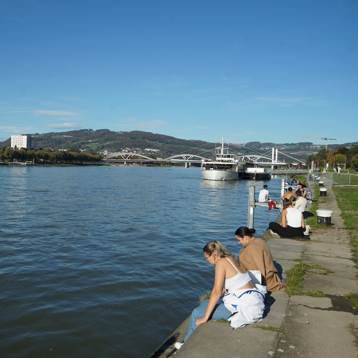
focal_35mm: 39
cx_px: 126
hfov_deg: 42.4
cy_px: 181
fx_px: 456
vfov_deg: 42.8
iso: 100
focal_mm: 30
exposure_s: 1/400
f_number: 8
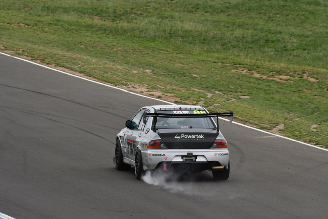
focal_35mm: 615
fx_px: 5605
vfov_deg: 2.2
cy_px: 110
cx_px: 164
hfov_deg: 3.4
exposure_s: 1/640
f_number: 11
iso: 800
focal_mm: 410
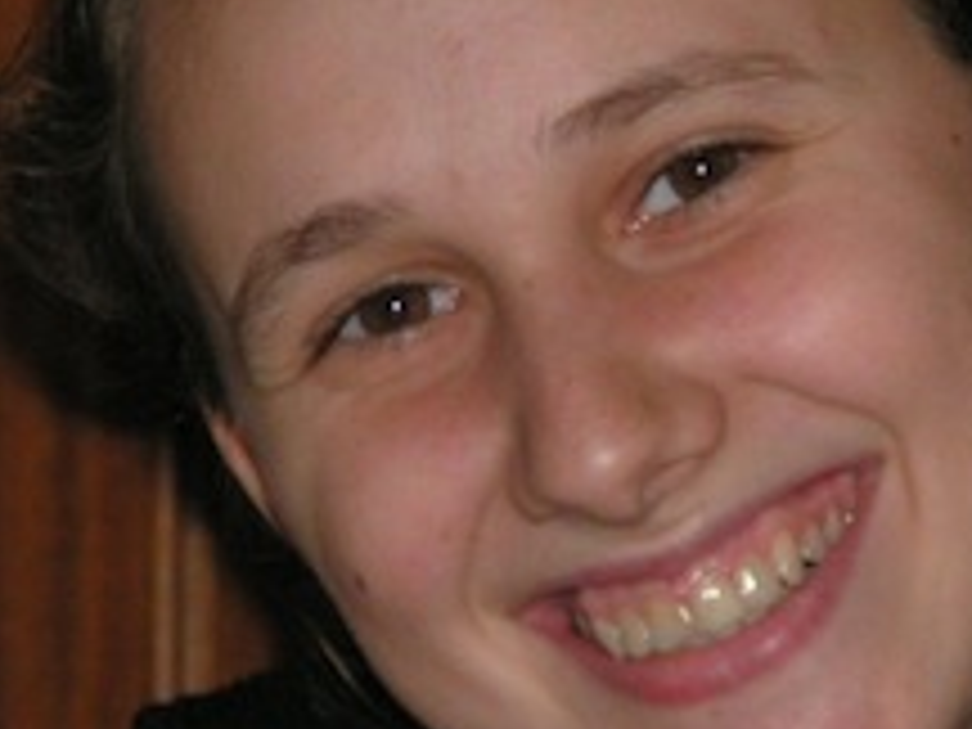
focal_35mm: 388
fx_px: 10895
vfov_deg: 3.8
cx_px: 684
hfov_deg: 5.1
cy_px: 454
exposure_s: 1/200
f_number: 3.5
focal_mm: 27.5
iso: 200
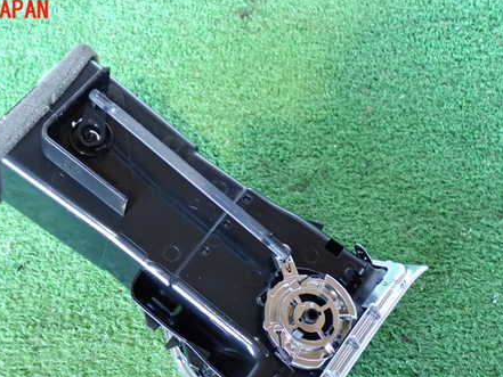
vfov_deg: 29.5
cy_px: 253
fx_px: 712
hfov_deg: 38.6
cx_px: 184
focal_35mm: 49
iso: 800
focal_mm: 6.37
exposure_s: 1/40
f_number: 2.5
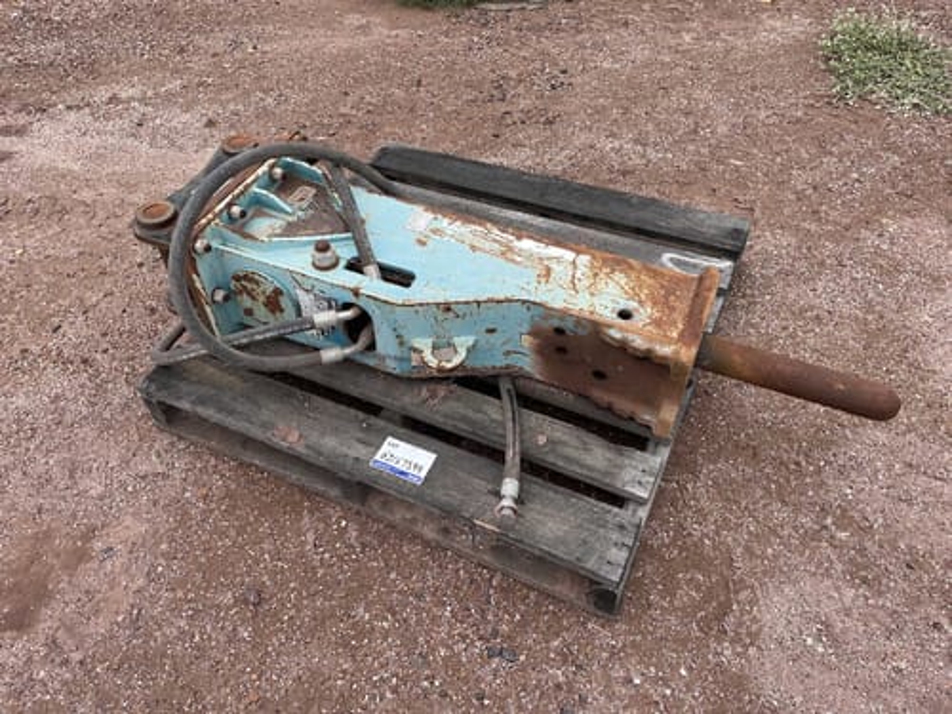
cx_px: 476
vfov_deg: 53.1
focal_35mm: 26
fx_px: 715
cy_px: 357
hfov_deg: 67.3
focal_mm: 4.2
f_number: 1.6
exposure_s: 1/2257
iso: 32
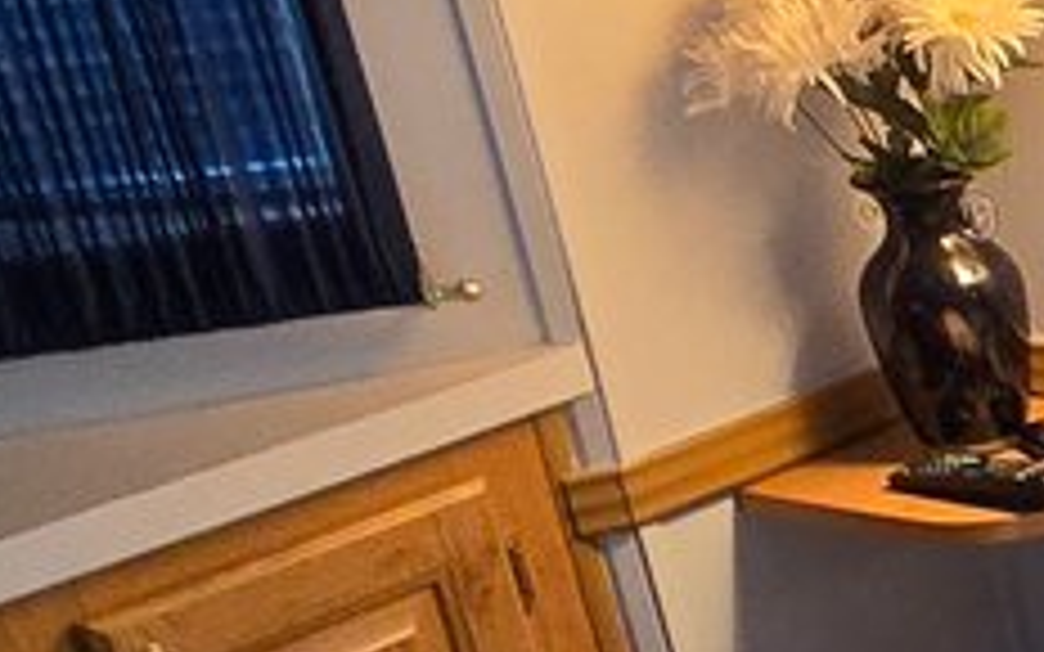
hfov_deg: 16.3
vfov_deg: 14.2
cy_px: 699
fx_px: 2561
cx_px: 2221
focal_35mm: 90
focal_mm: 2.2
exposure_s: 1/60
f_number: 2.2
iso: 160
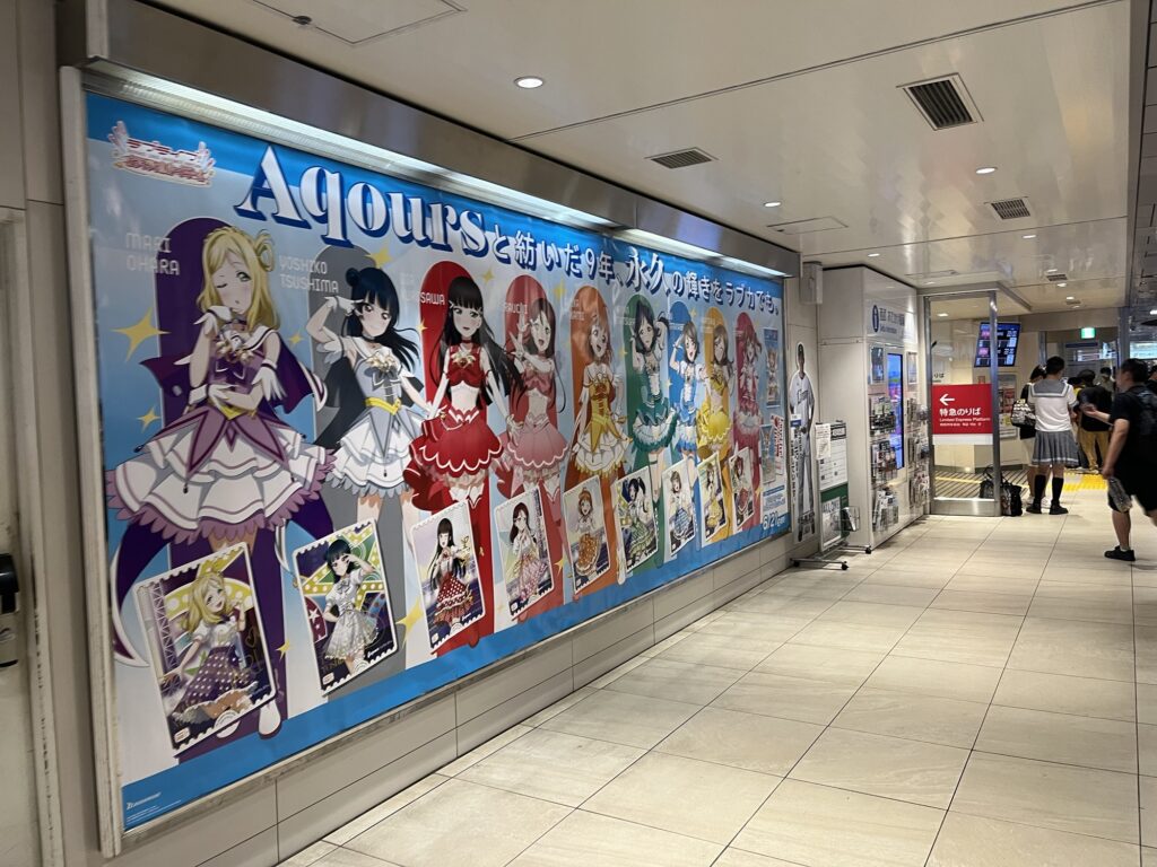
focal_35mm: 26
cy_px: 434
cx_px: 578
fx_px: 869
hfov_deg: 67.3
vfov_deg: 53.1
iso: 80
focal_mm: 5.1
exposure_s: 1/50
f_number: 1.6
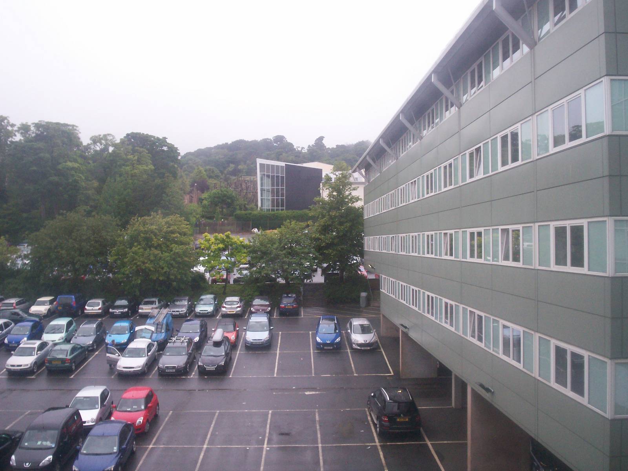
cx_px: 314
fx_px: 653
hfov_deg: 51.4
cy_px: 236
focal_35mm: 36
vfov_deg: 39.7
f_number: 4.5
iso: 140
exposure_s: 1/61.7
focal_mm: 5.9
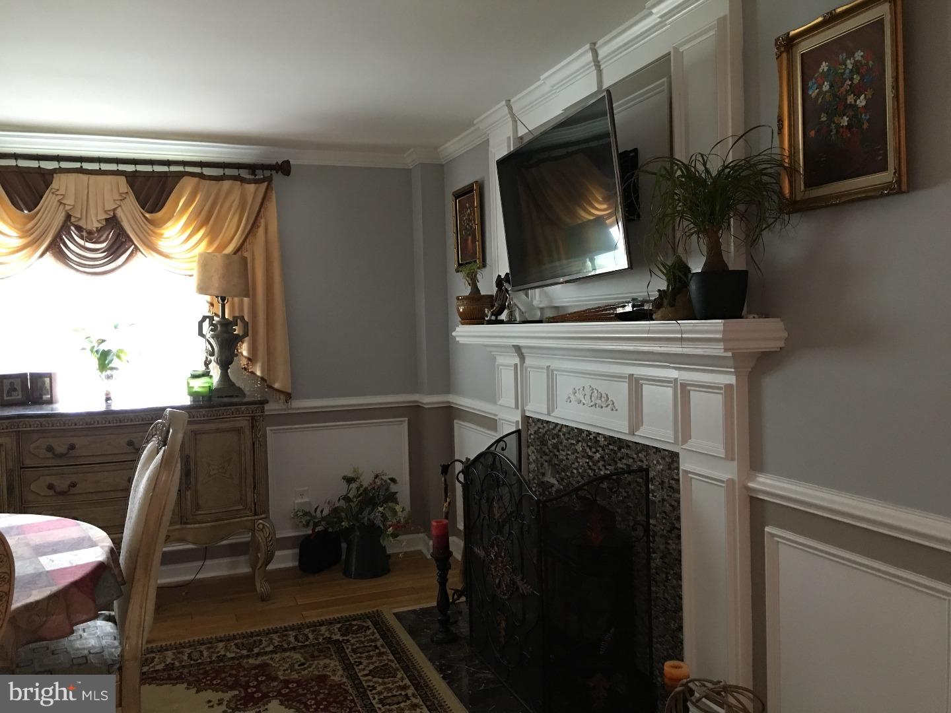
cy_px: 356
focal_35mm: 29
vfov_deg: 48.2
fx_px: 797
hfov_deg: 61.7
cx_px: 476
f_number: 2.2
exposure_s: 1/15
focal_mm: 4.15
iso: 100
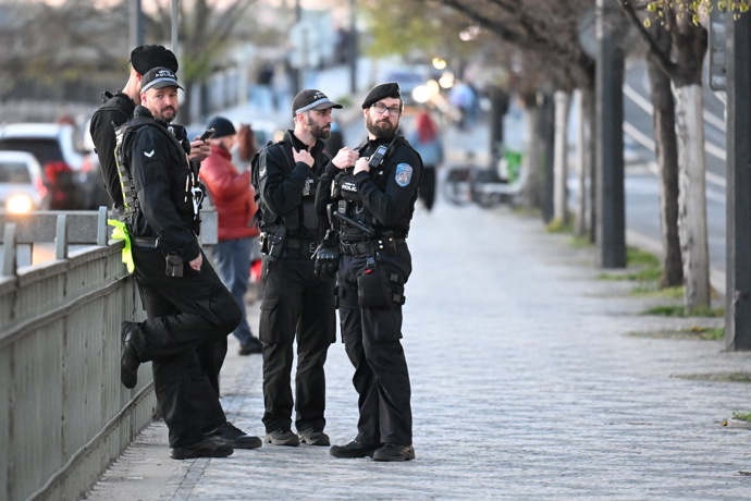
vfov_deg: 4.6
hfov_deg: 6.9
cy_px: 250
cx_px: 376
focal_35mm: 300
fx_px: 6258
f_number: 2.8
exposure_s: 1/320
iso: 8000
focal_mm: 200
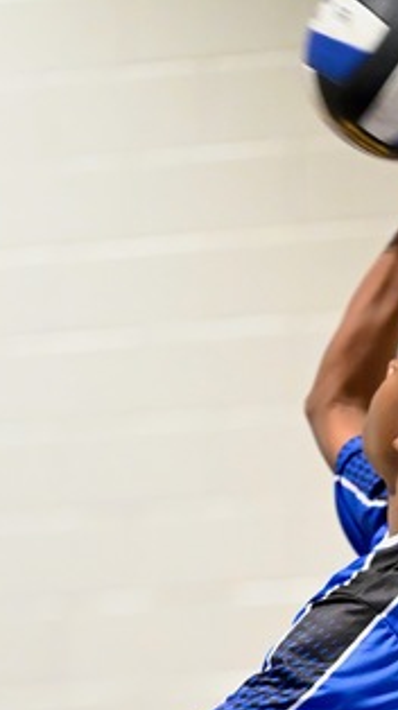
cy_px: 1119
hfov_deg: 2.4
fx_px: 9651
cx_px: 471
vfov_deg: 4.2
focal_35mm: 513
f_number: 2.8
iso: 14400
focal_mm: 150
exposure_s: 1/800
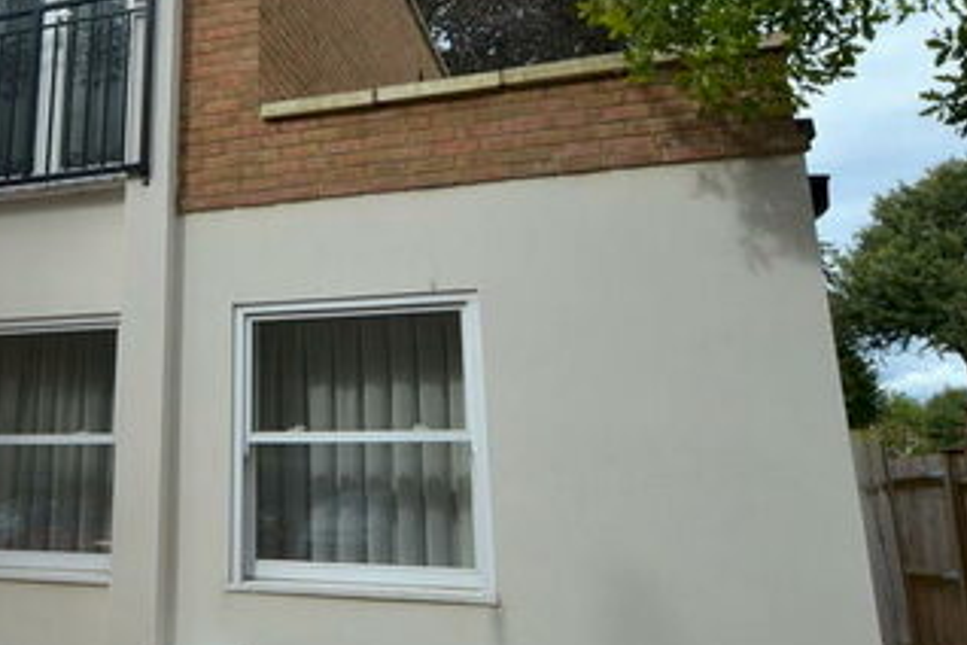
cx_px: 252
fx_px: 886
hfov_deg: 54.8
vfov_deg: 39.6
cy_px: 233
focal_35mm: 33
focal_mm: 10
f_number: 7.1
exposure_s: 1/200
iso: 100
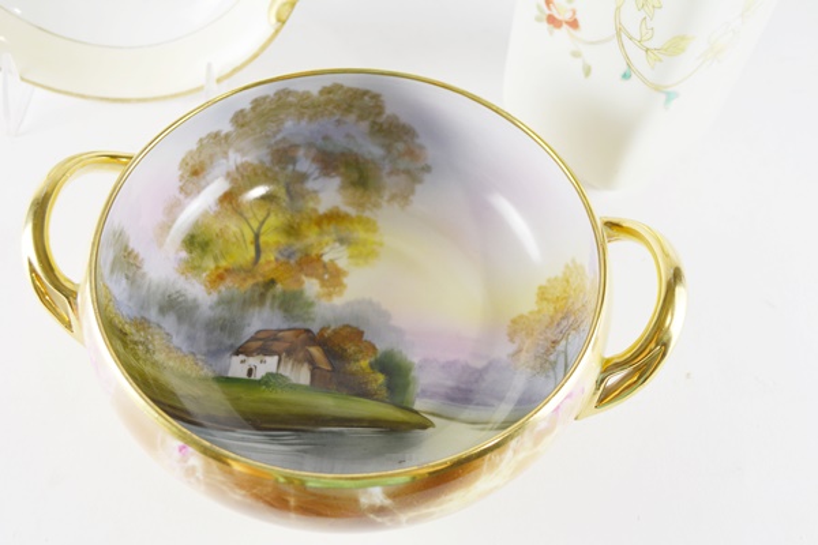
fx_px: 818
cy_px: 272
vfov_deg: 36.9
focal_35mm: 36
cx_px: 409
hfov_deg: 53.1
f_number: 5.6
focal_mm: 24
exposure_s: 1/125
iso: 320
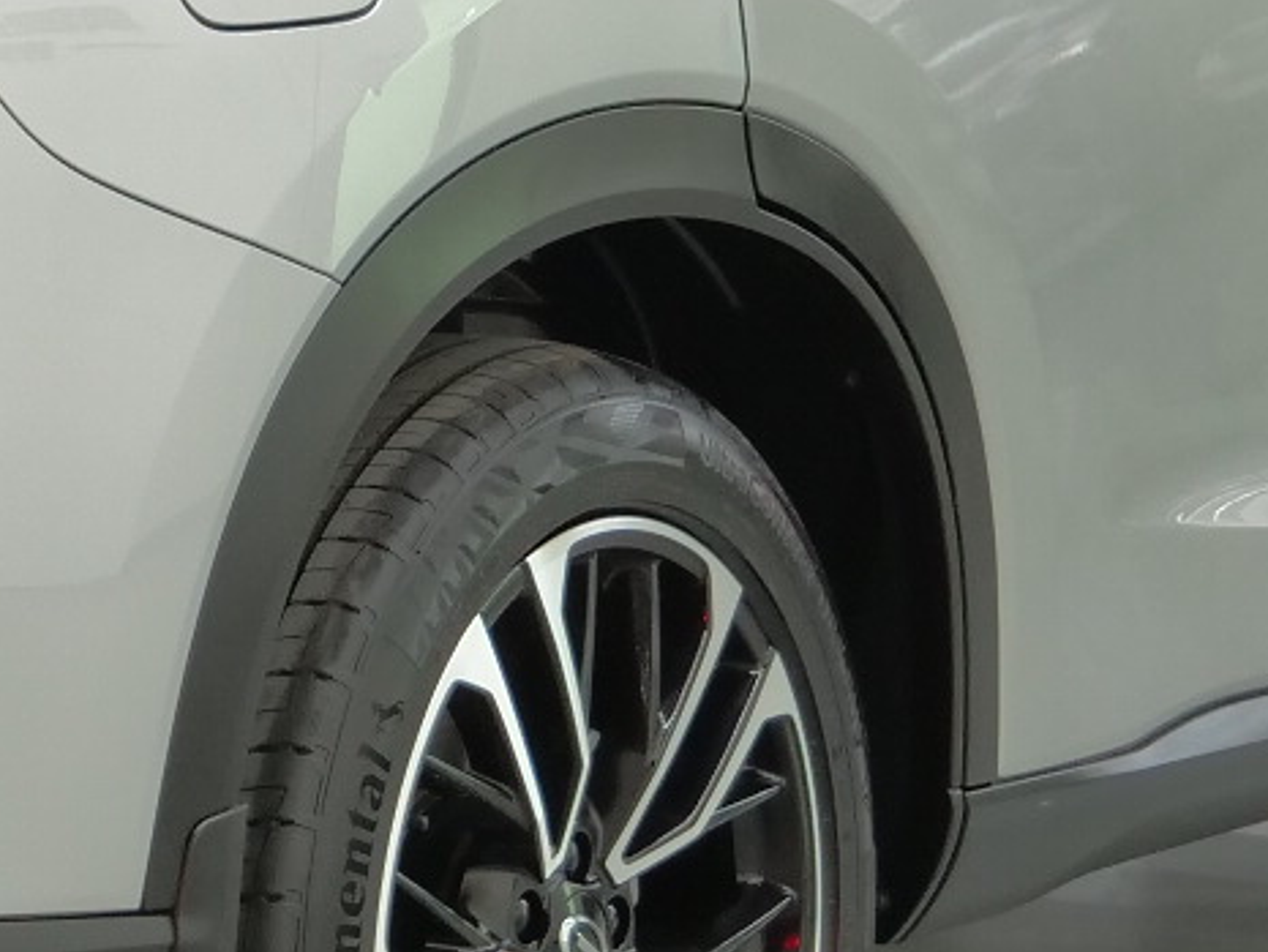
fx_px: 7438
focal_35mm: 203
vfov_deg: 7.3
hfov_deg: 9.7
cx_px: -22
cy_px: 16
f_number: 3.9
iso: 400
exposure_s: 1/15
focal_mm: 18
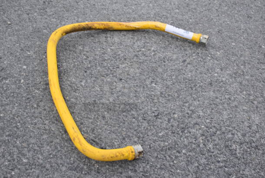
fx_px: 276
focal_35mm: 38
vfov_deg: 35.6
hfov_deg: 51.2
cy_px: 89
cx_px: 132
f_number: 7.1
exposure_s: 1/320
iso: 200
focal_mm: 25
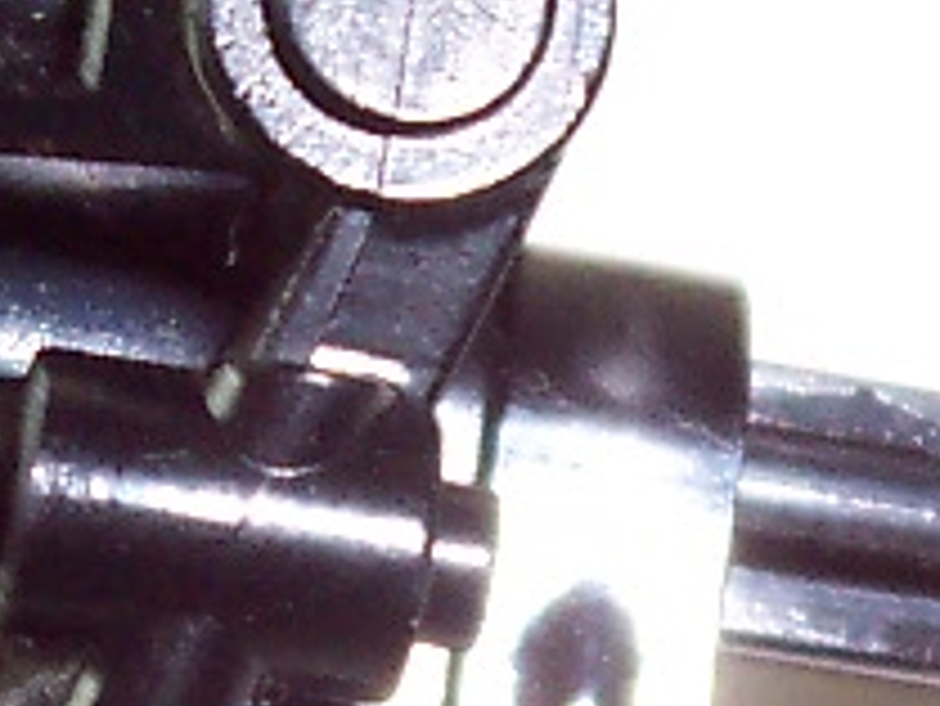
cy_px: 684
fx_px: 5760
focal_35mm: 212
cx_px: 639
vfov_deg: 7.0
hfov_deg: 9.3
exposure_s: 1/60
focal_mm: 5.6
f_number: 2.8
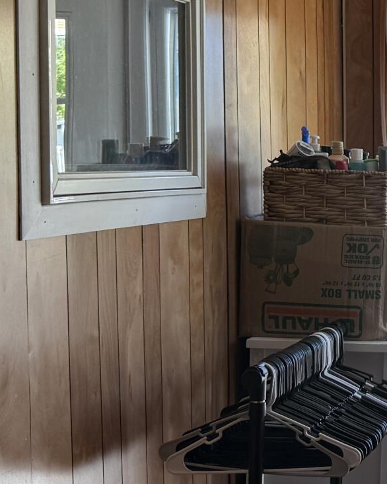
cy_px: 255
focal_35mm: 96
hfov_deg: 14.5
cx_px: 644
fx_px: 1374
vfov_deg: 20.0
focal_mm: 6.76
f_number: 1.78
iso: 64
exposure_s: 1/121
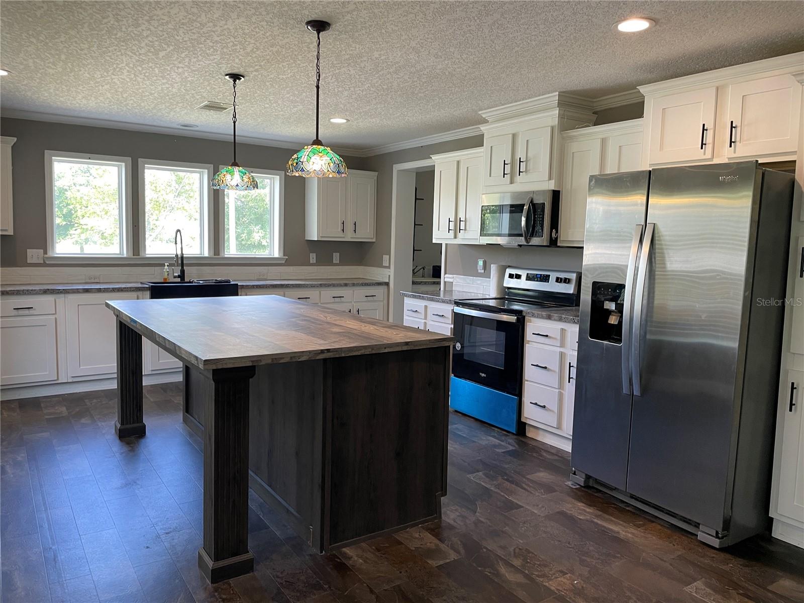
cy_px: 302
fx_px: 604
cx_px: 402
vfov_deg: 53.1
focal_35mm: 26
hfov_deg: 67.3
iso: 80
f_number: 1.6
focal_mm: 4.2
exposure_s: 1/60
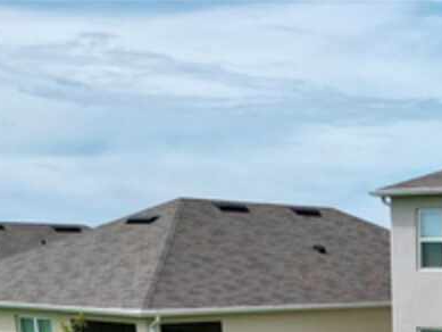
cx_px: 502
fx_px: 1009
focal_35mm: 79
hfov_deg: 23.0
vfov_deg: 16.5
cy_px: 545
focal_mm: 6.72
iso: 130
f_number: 1.7
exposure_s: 1/3200
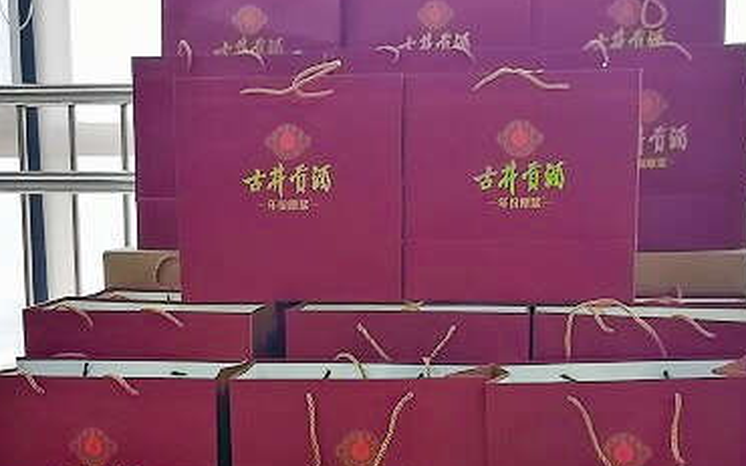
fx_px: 1362
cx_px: 329
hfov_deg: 30.6
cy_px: 430
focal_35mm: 67
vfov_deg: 19.0
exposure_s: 1/100
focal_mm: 5.58
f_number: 1.8
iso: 125
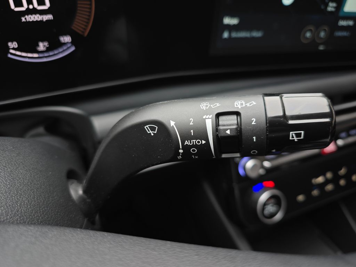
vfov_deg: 58.9
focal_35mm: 23
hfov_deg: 73.9
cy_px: 134
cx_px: 178
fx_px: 237
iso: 50
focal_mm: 6.3
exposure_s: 1/55
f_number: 1.7
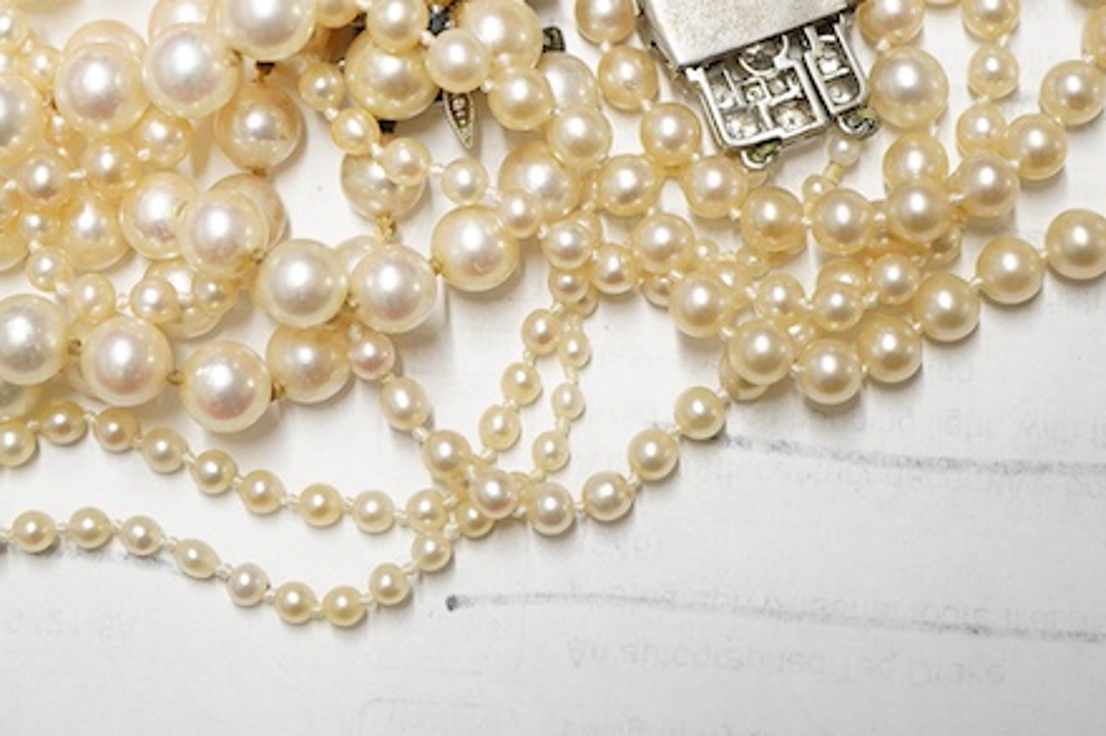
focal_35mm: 92
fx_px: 2825
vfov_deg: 14.7
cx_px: 410
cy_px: 38
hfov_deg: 22.1
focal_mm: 30
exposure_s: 1/125
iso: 1000
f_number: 5
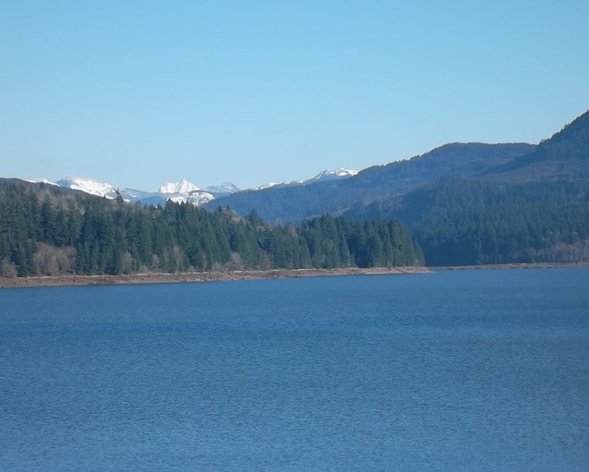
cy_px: 238
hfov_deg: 13.6
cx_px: 288
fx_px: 2476
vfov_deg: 10.9
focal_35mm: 142
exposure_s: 1/300
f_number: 5.9
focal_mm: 24.5
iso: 80
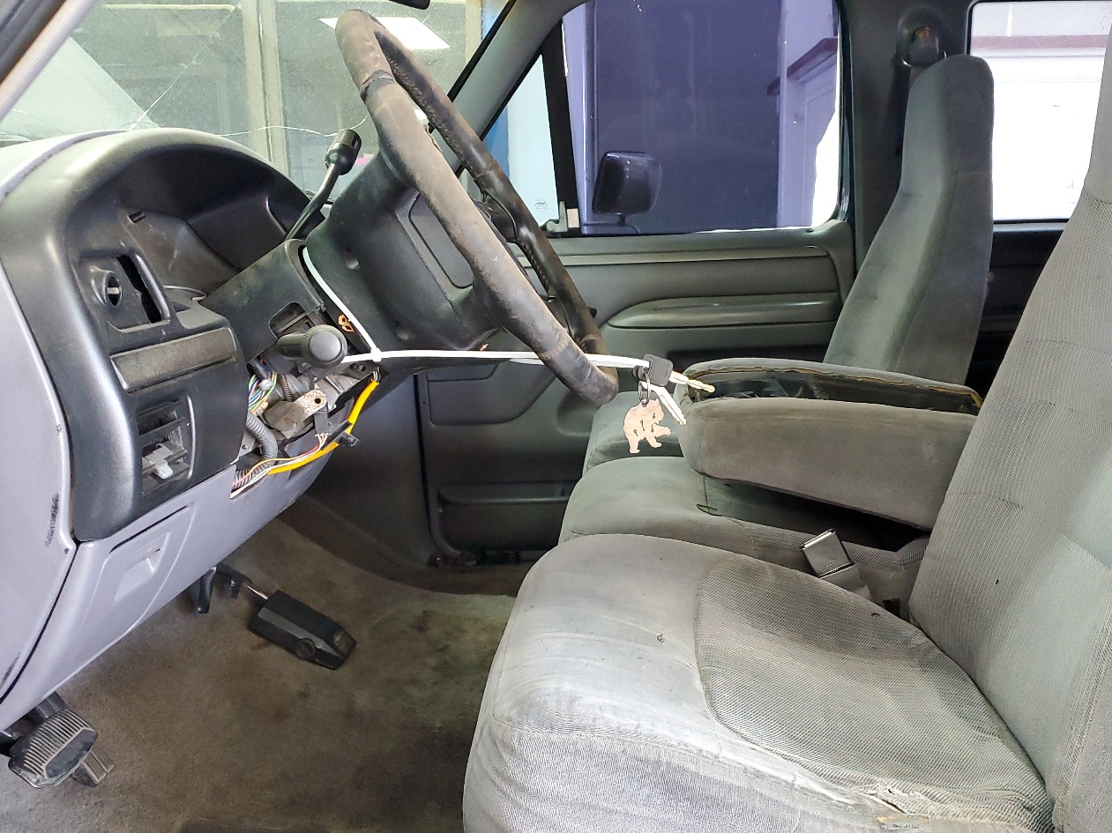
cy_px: 477
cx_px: 631
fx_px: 1060
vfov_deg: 42.8
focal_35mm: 33
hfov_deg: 55.2
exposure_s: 1/60.2
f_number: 1.5
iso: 289
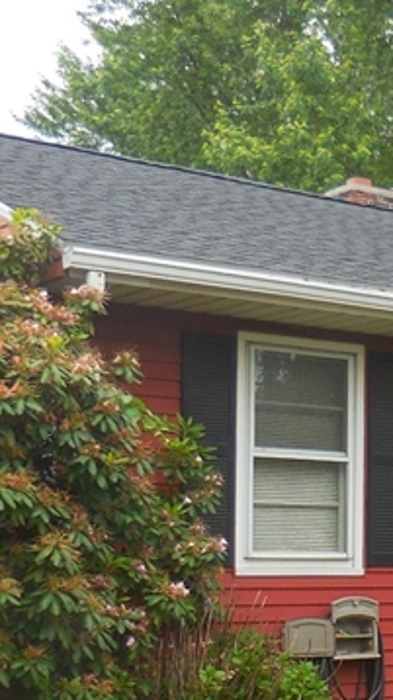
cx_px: 602
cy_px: 547
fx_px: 1447
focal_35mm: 78
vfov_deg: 26.7
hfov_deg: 14.4
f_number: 3.3
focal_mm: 4.5
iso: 125
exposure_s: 1/200
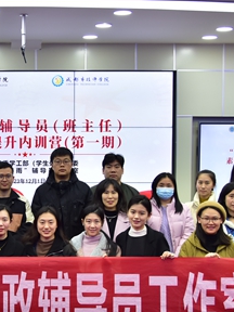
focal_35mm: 66
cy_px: 173
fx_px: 595
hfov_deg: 21.8
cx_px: 27
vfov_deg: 29.4
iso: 400
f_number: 3.8
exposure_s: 1/100
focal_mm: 22
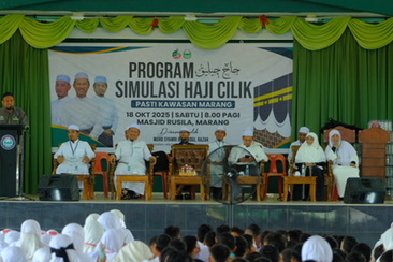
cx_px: 180
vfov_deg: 7.0
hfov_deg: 10.5
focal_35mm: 196
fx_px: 2139
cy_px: 224
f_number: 2.8
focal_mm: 74.4
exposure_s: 1/250
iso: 400
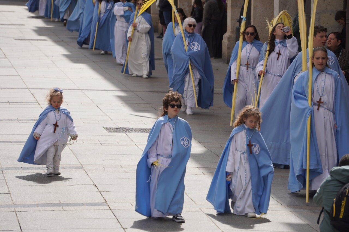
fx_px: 2006
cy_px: 116
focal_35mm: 207
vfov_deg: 6.6
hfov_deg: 9.9
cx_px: 174
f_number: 6.3
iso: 100
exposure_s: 1/400
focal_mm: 138
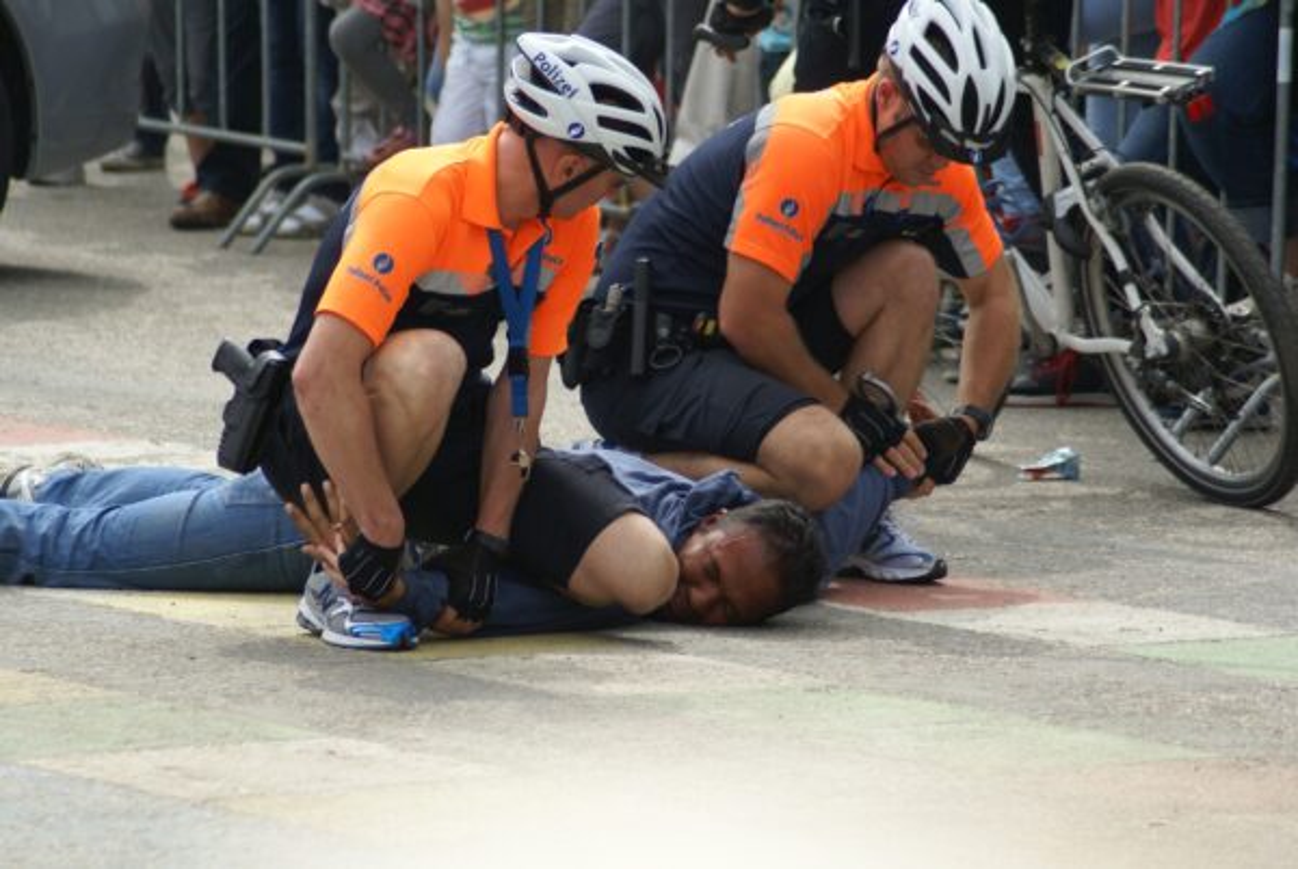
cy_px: 434
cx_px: 649
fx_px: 9749
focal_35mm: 270
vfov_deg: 5.1
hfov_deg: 7.6
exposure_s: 1/500
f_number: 5.6
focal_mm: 180
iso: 100
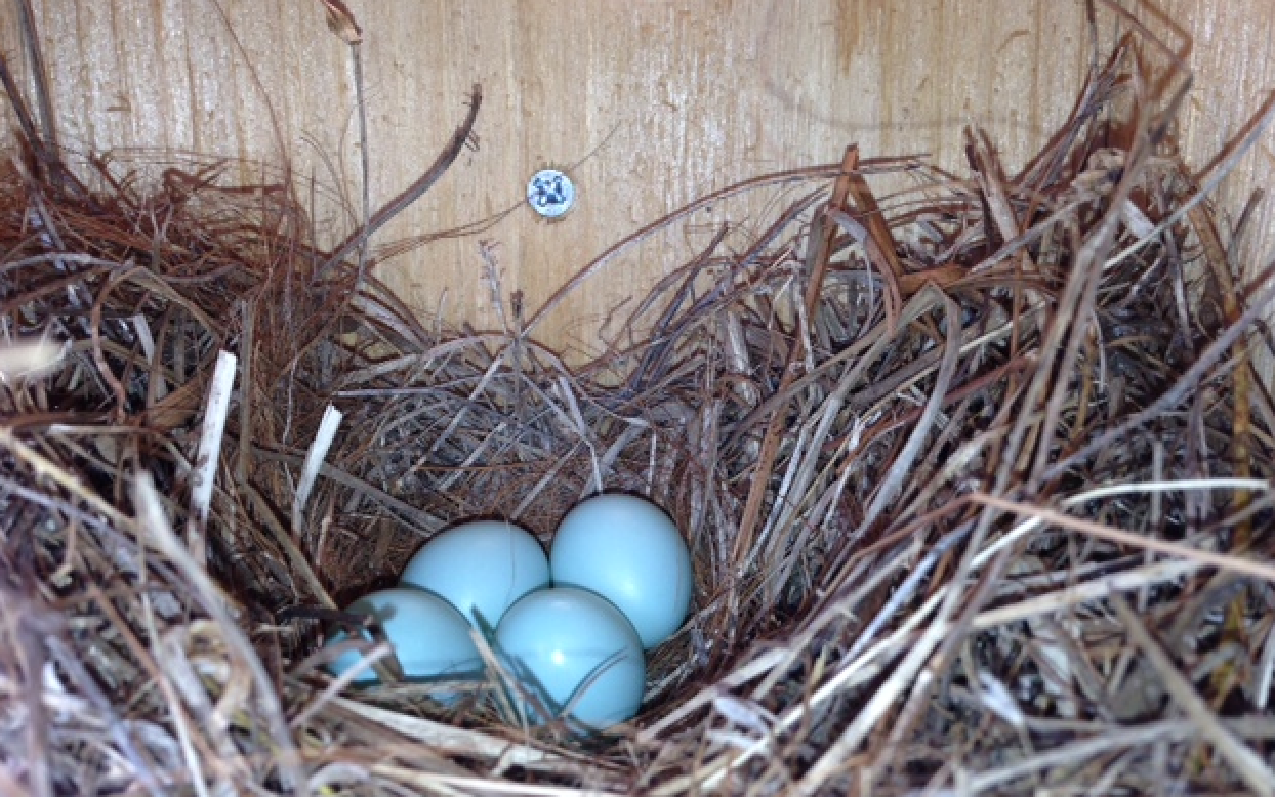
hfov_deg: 54.0
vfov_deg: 35.3
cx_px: 633
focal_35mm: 36
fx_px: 1251
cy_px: 406
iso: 50
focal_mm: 4.13
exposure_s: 1/177
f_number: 2.4
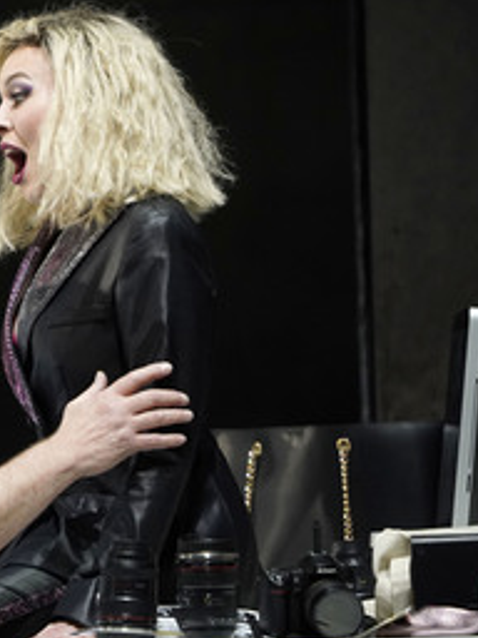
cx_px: -24
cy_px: 304
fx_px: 15576
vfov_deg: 2.3
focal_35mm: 846
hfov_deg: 1.8
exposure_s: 1/100
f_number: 6.3
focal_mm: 500
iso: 3200
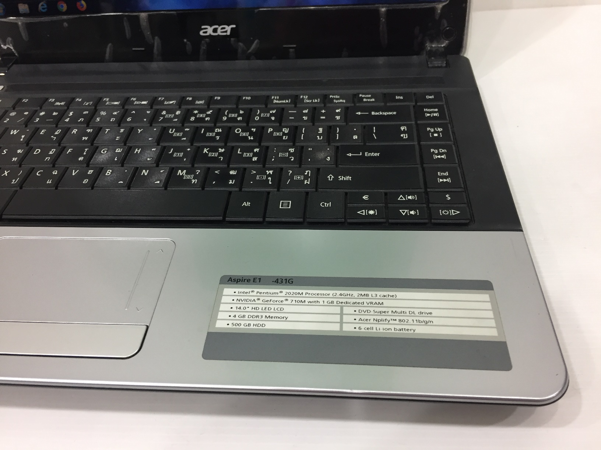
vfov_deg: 48.2
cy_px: 225
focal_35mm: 29
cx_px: 300
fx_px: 503
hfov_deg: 61.7
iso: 100
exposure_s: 1/33
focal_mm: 4.15
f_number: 2.2
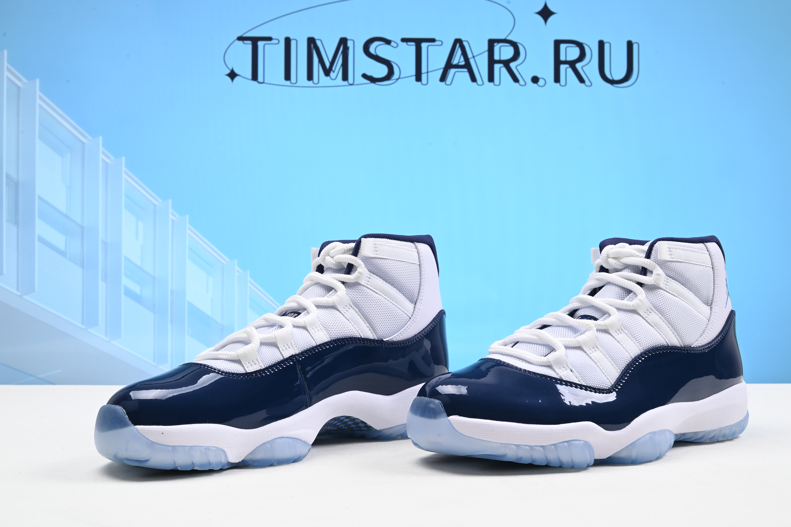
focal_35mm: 40
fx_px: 879
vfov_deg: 33.4
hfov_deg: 48.5
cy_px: 270
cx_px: 399
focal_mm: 39
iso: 100
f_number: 16
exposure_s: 1/2
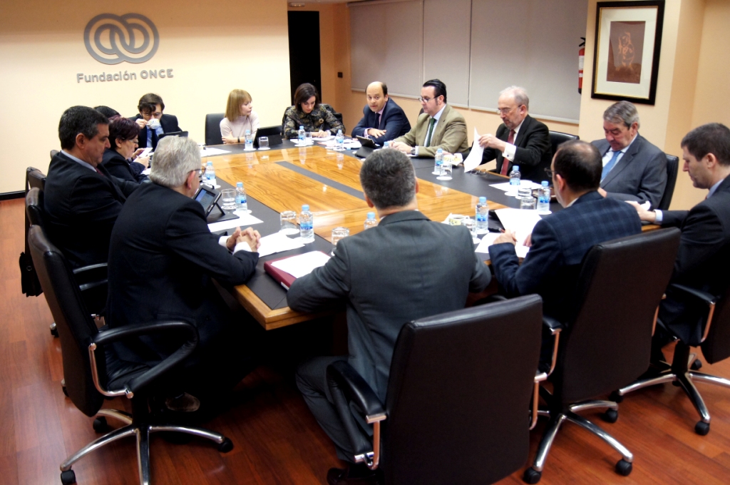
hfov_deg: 62.0
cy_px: 242
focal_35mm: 30
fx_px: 608
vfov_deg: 43.5
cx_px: 365
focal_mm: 20
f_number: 4
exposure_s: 1/125
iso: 1600
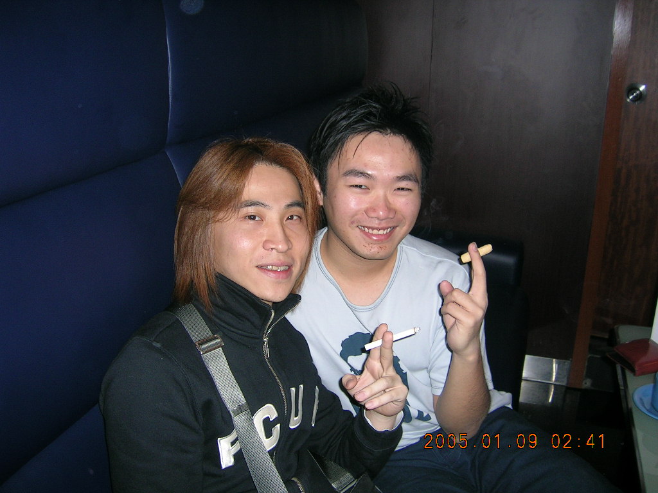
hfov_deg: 52.6
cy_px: 246
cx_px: 329
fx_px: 665
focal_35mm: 35
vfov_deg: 40.7
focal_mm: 5.4
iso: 57
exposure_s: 1/60.1
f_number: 2.8
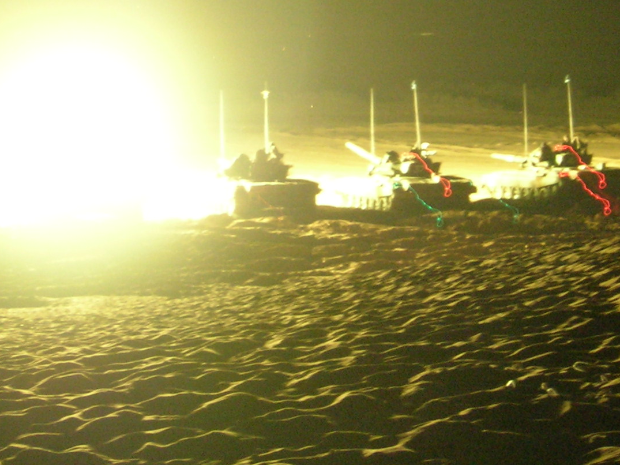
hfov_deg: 23.5
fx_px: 1469
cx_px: 123
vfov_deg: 17.7
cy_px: 30
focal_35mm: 82
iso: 200
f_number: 2.9
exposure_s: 2
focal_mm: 5.7
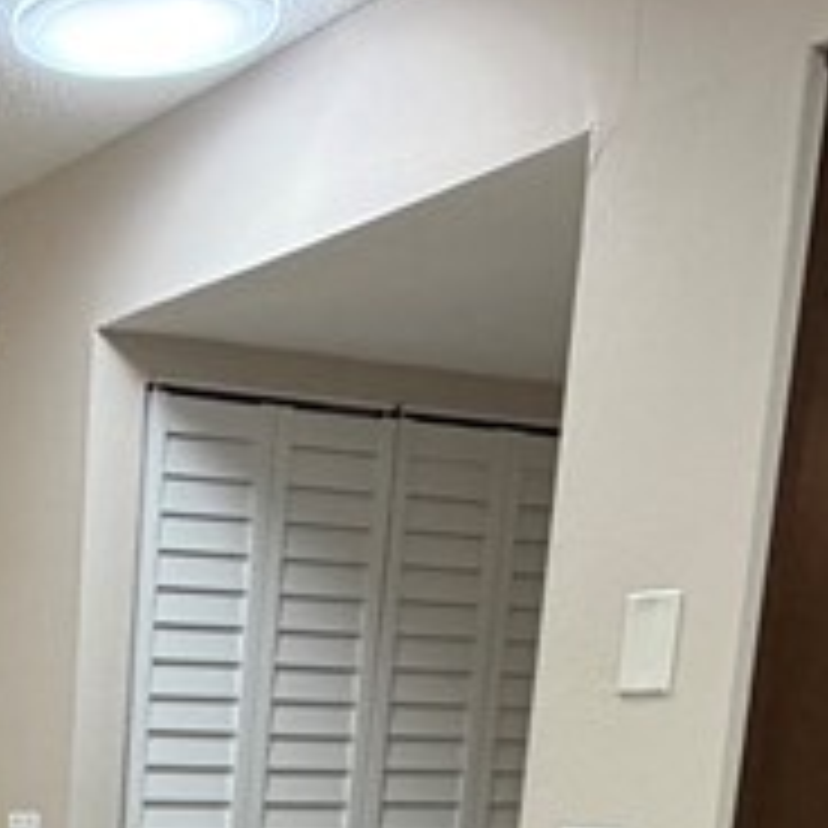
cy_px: 1233
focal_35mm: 69
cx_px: -207
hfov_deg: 22.7
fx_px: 1867
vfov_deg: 21.2
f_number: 2.2
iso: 250
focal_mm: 2.22
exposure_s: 1/120
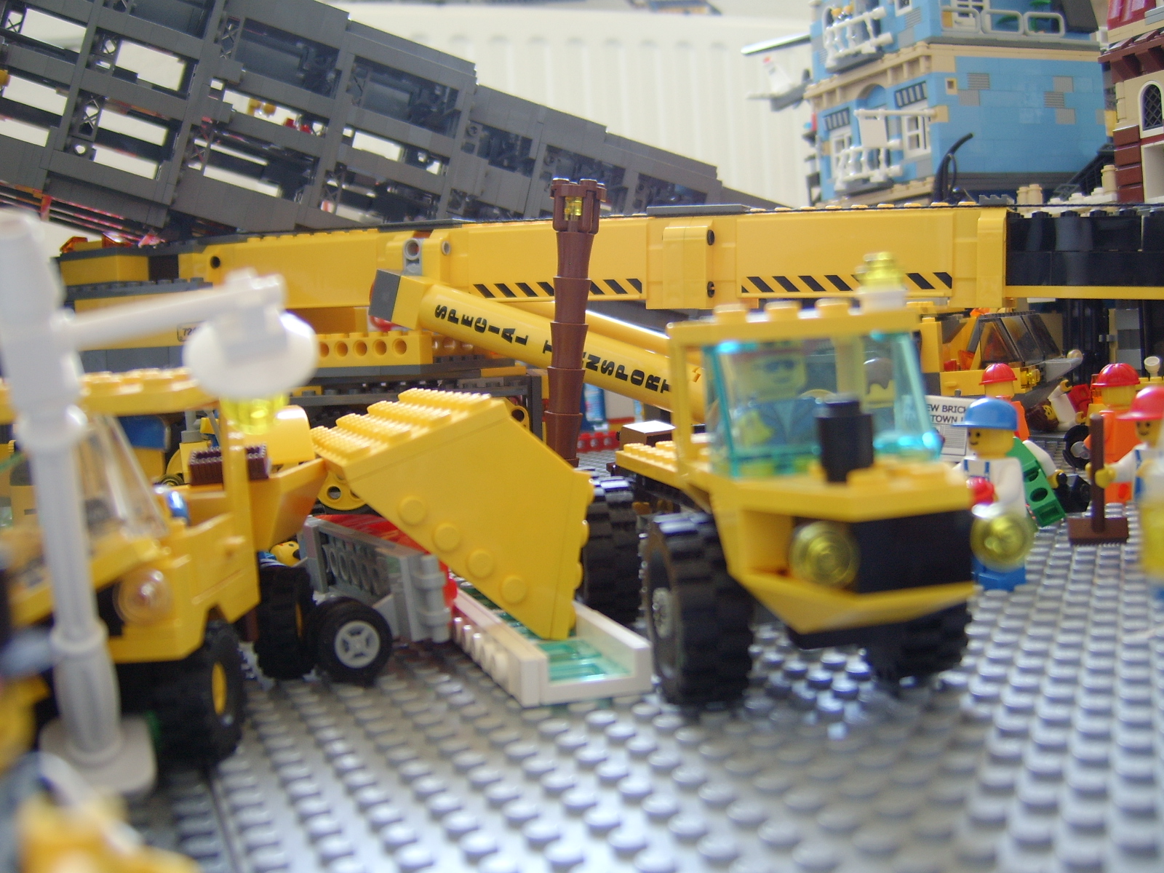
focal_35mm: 31
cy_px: 436
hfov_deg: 58.4
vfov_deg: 45.4
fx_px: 1042
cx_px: 582
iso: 100
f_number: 2.7
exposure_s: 1/15
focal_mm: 8.13
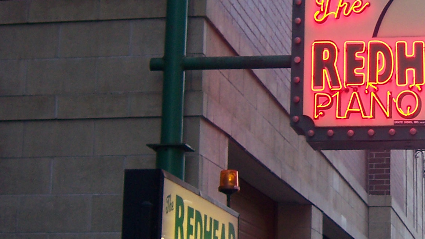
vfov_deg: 12.6
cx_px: 368
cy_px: 100
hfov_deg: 21.8
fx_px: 1082
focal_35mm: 96
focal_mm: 6
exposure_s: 1/100
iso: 80
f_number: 2.8
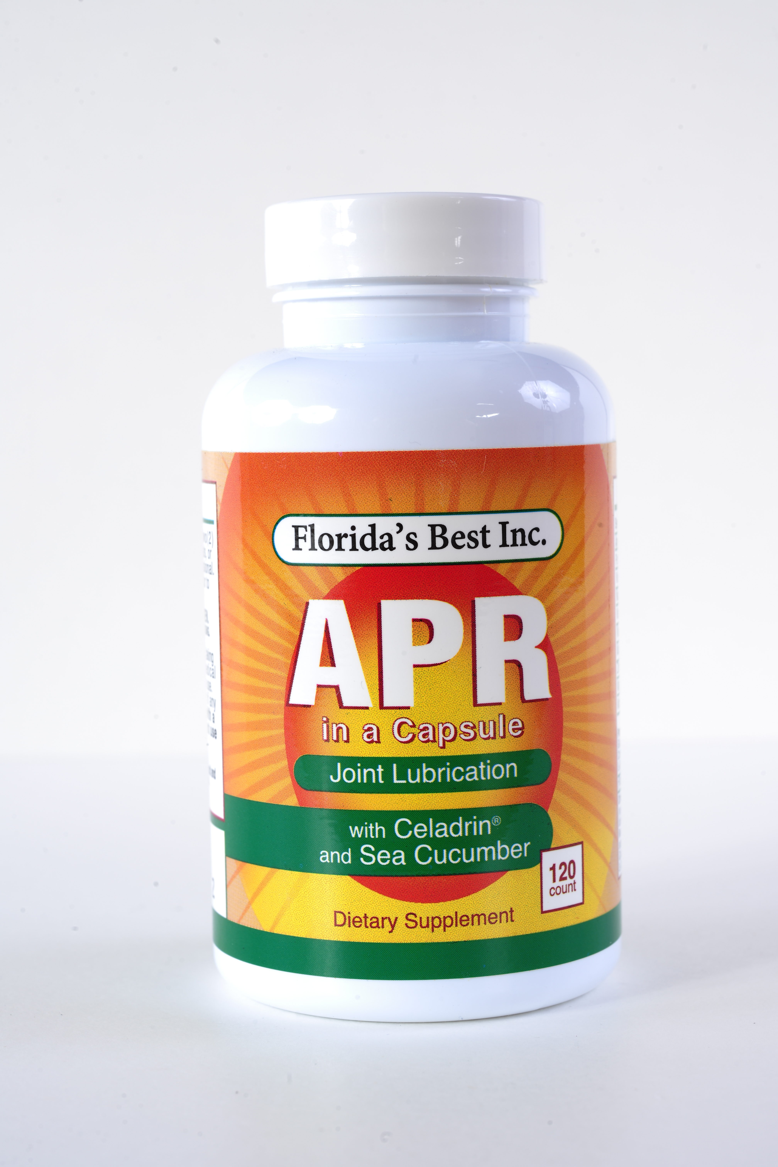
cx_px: 389
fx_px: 1945
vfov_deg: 33.4
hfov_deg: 22.6
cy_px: 584
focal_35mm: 60
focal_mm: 60
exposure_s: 1/60
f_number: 16
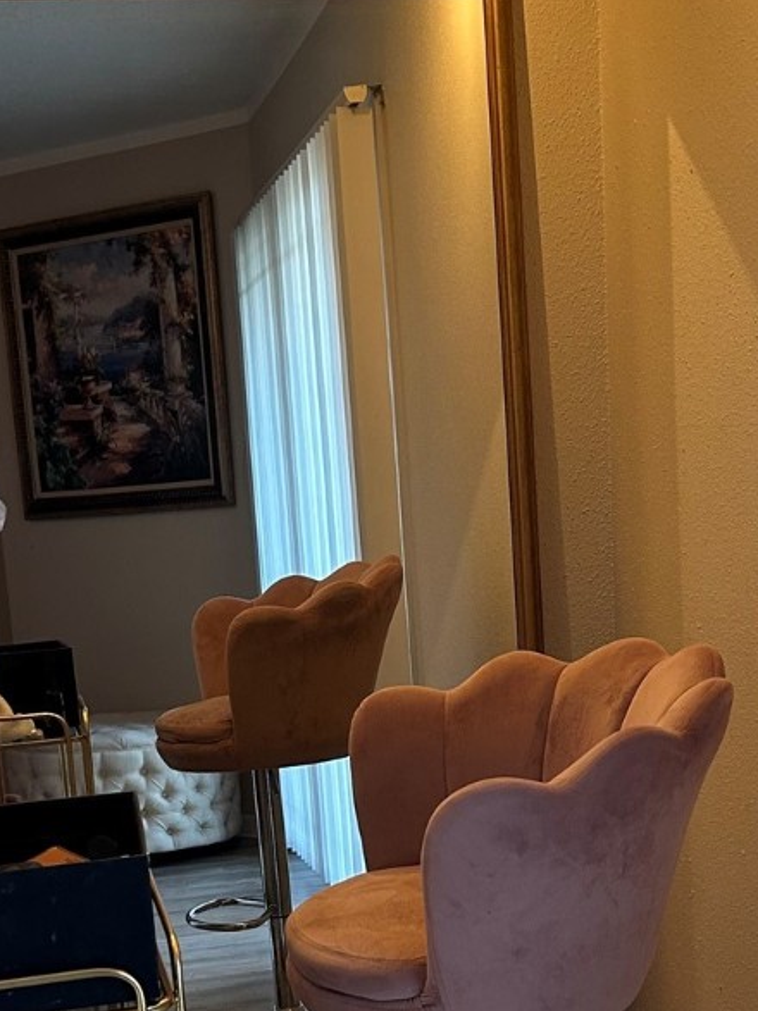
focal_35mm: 68
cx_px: 427
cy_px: 766
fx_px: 1986
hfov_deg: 21.6
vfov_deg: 28.1
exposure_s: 1/120
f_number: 1.5
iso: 125
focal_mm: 5.7
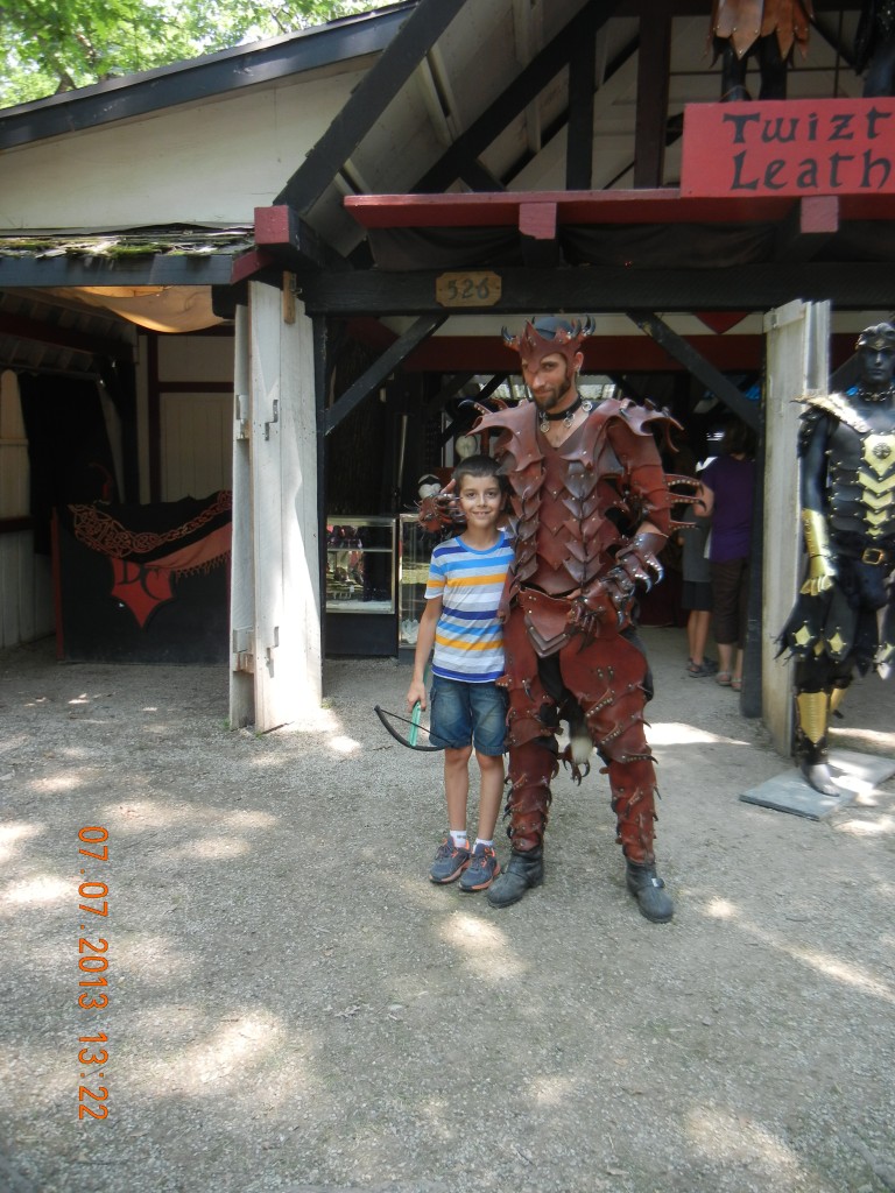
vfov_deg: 60.0
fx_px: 1034
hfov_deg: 46.8
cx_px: 448
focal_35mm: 30
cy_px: 596
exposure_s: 1/68.1
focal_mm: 5.4
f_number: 3.5
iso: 160
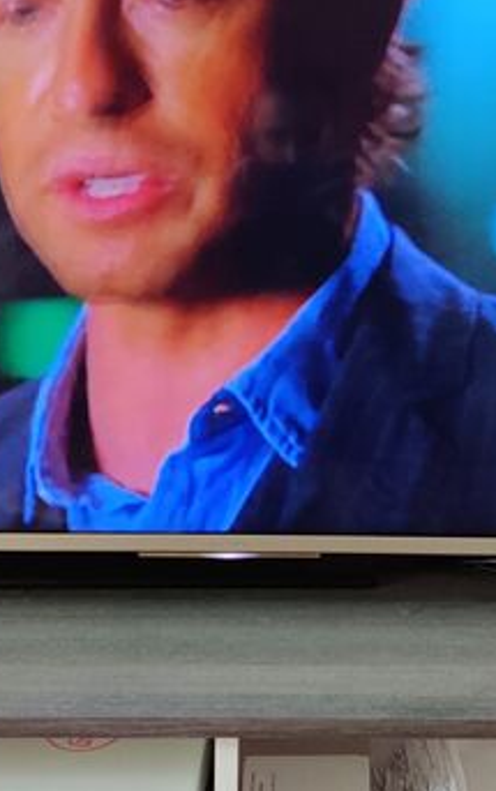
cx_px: 293
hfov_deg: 18.9
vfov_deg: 29.1
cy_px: 156
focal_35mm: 69
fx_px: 1489
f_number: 1.65
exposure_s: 1/33
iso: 400
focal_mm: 4.75
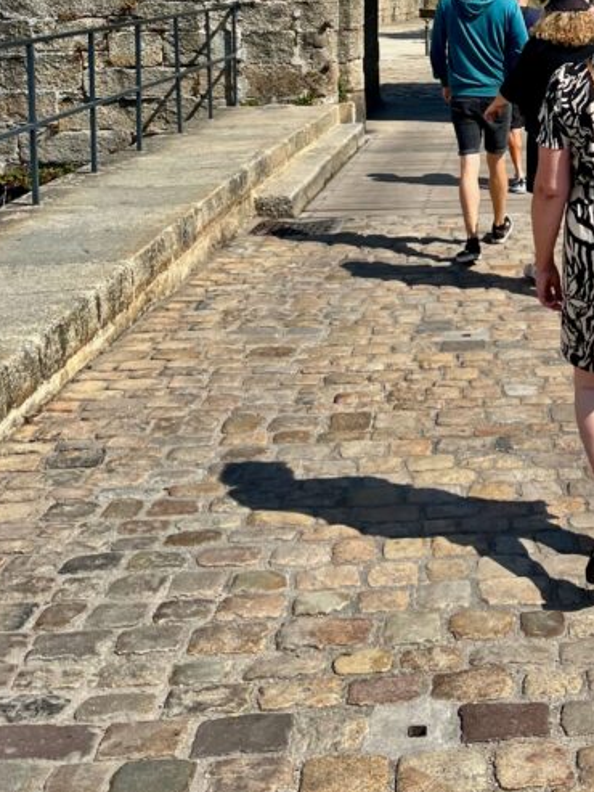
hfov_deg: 26.3
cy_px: -6
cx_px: 522
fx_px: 1235
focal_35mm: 54
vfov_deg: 32.6
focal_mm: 5.1
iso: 50
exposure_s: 1/3311
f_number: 1.6
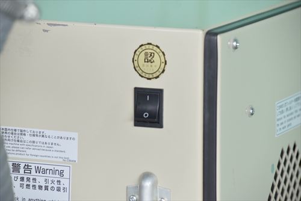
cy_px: 100
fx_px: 1506
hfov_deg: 11.4
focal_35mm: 180
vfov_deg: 7.6
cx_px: 150
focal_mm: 120
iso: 1250
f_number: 6.3
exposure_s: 1/320
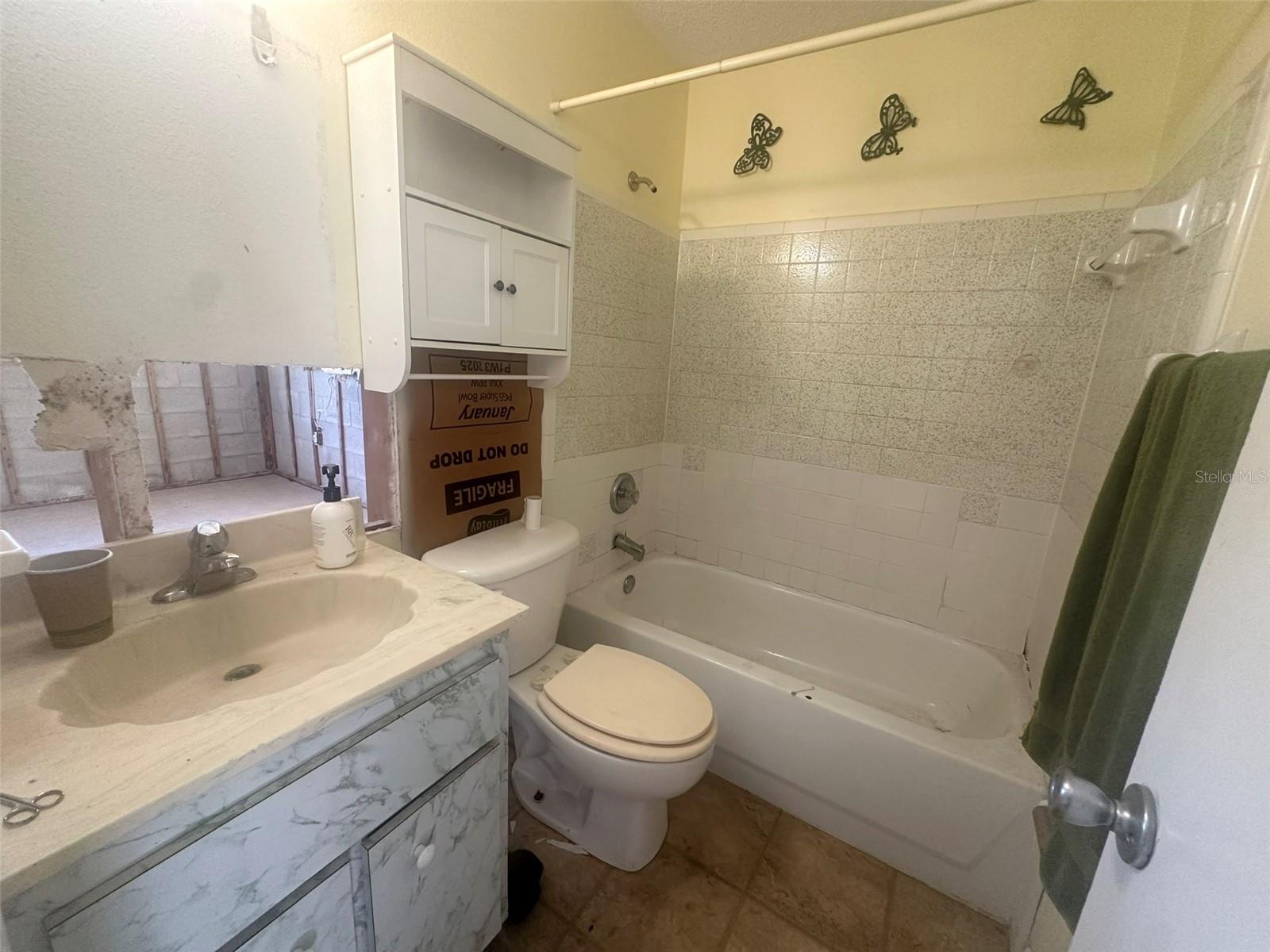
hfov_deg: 102.1
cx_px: 635
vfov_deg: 85.7
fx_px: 514
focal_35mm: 14
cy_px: 476
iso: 250
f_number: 2.2
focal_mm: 2.22
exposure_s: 1/60
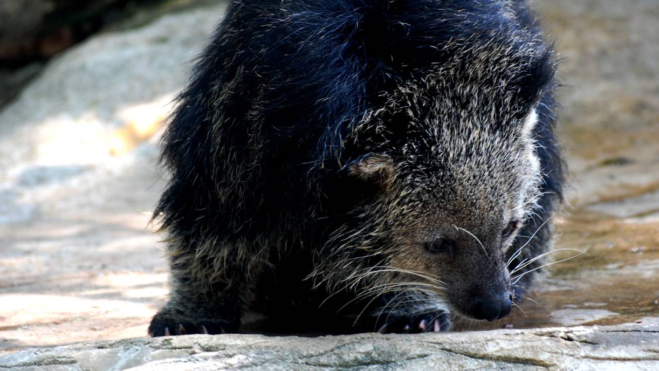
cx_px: 425
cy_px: 148
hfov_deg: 4.8
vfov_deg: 2.7
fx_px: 7917
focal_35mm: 453
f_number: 5.3
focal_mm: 220
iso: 400
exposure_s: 1/100
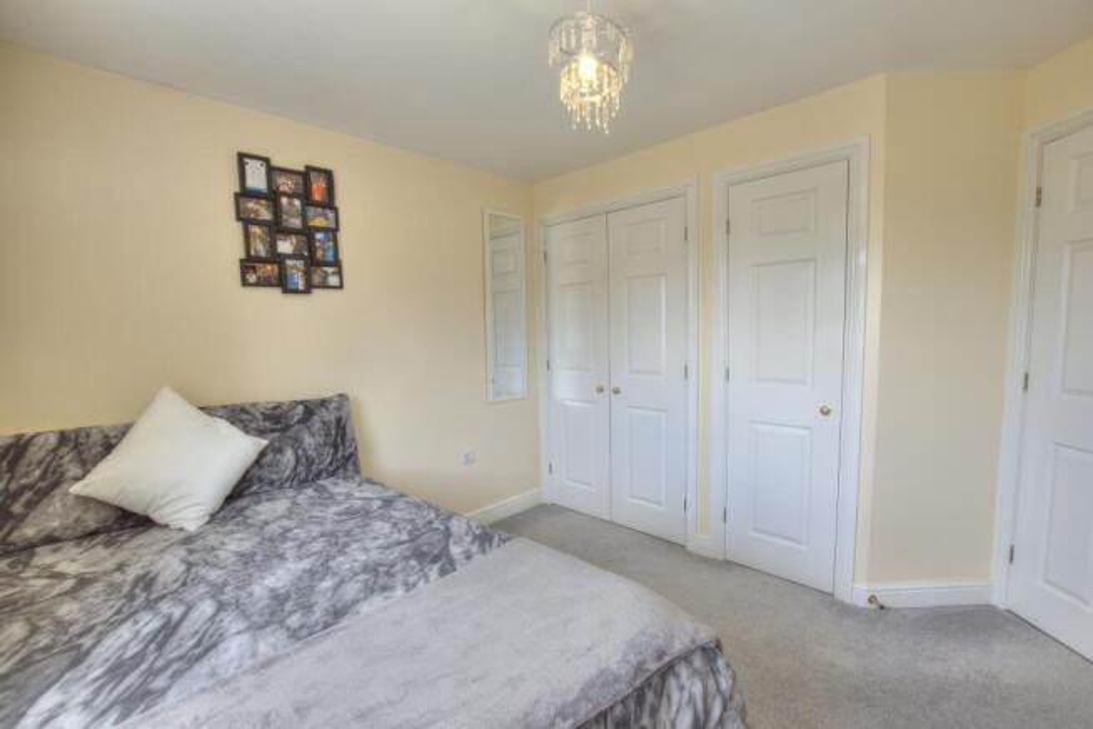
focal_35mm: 15
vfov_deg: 77.4
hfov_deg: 100.4
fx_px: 455
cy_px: 364
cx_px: 546
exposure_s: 1/60
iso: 400
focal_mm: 10
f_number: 8
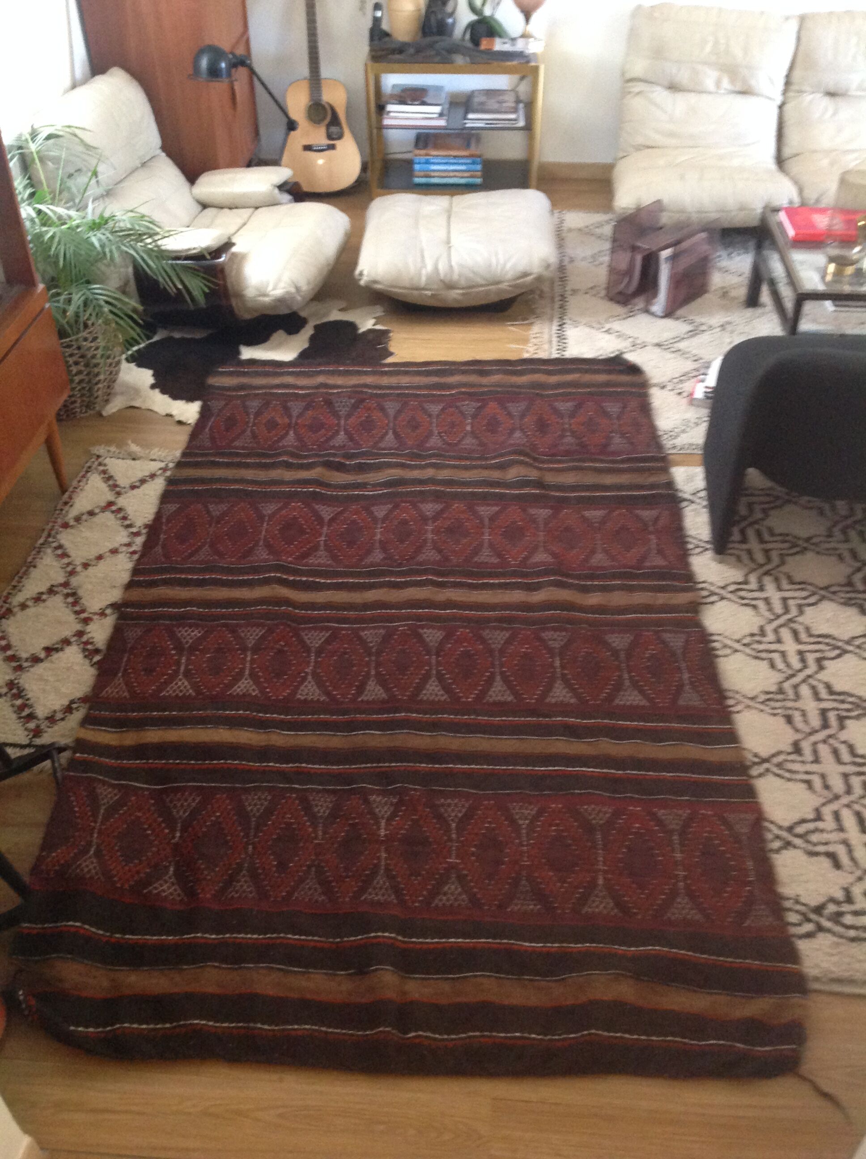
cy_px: 580
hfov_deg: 40.6
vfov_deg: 52.7
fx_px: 1171
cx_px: 433
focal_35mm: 35
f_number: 2.4
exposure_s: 1/15
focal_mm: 4.28
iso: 320
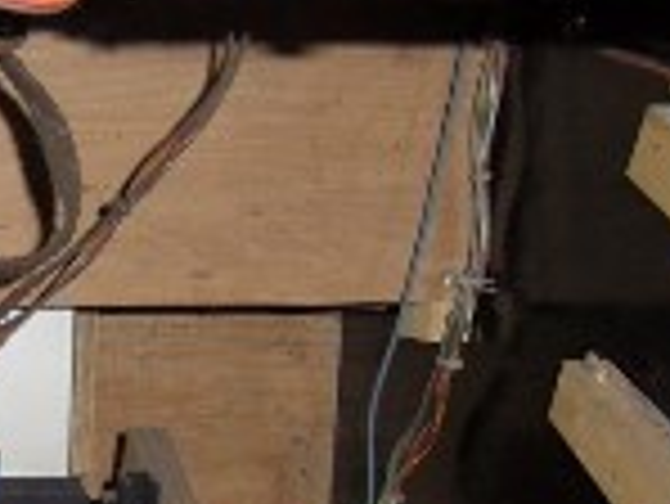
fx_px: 1627
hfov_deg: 21.1
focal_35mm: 84
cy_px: 608
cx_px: -198
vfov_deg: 16.8
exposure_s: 1/45
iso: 200
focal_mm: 5
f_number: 3.4
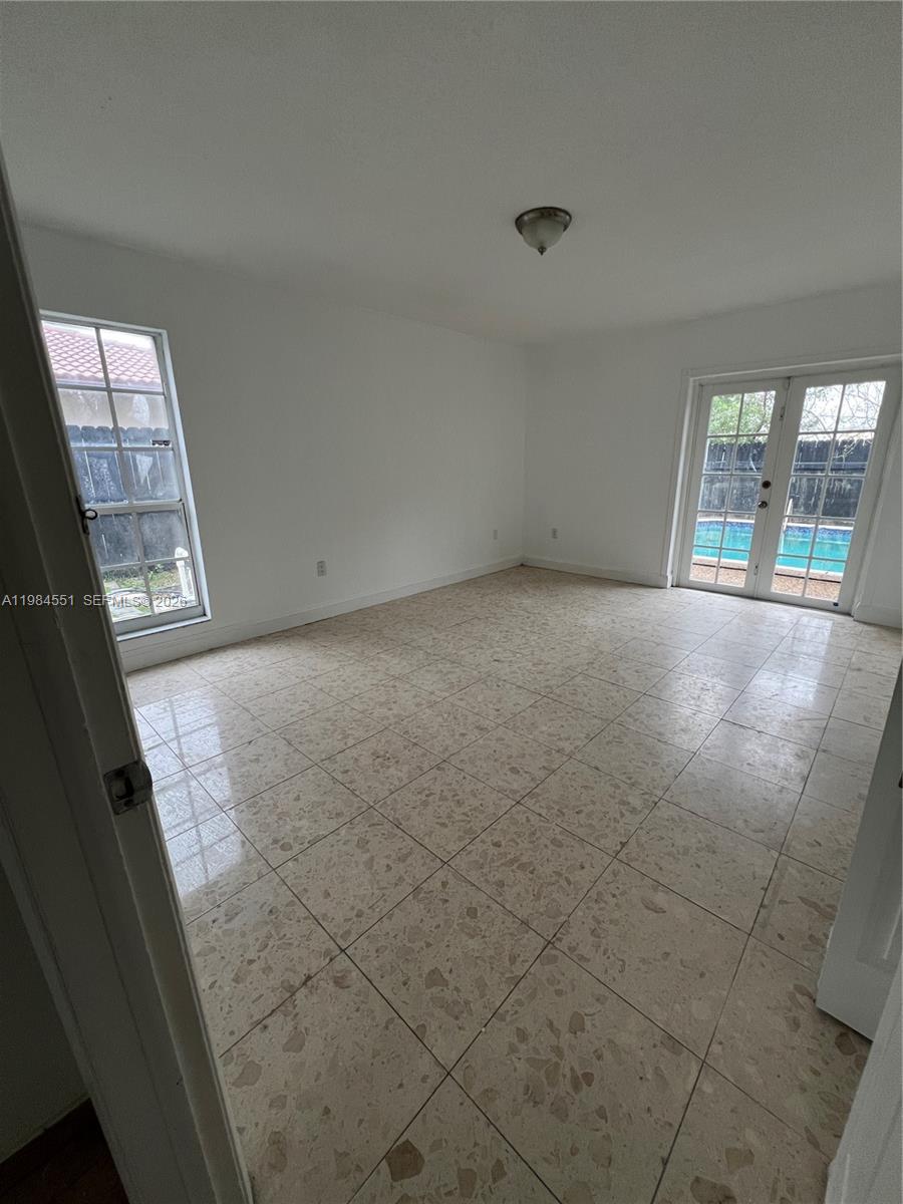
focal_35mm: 13
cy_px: 602
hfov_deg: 89.9
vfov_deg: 106.2
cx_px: 452
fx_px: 452
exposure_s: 1/120
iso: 160
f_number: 1.8
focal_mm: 1.57
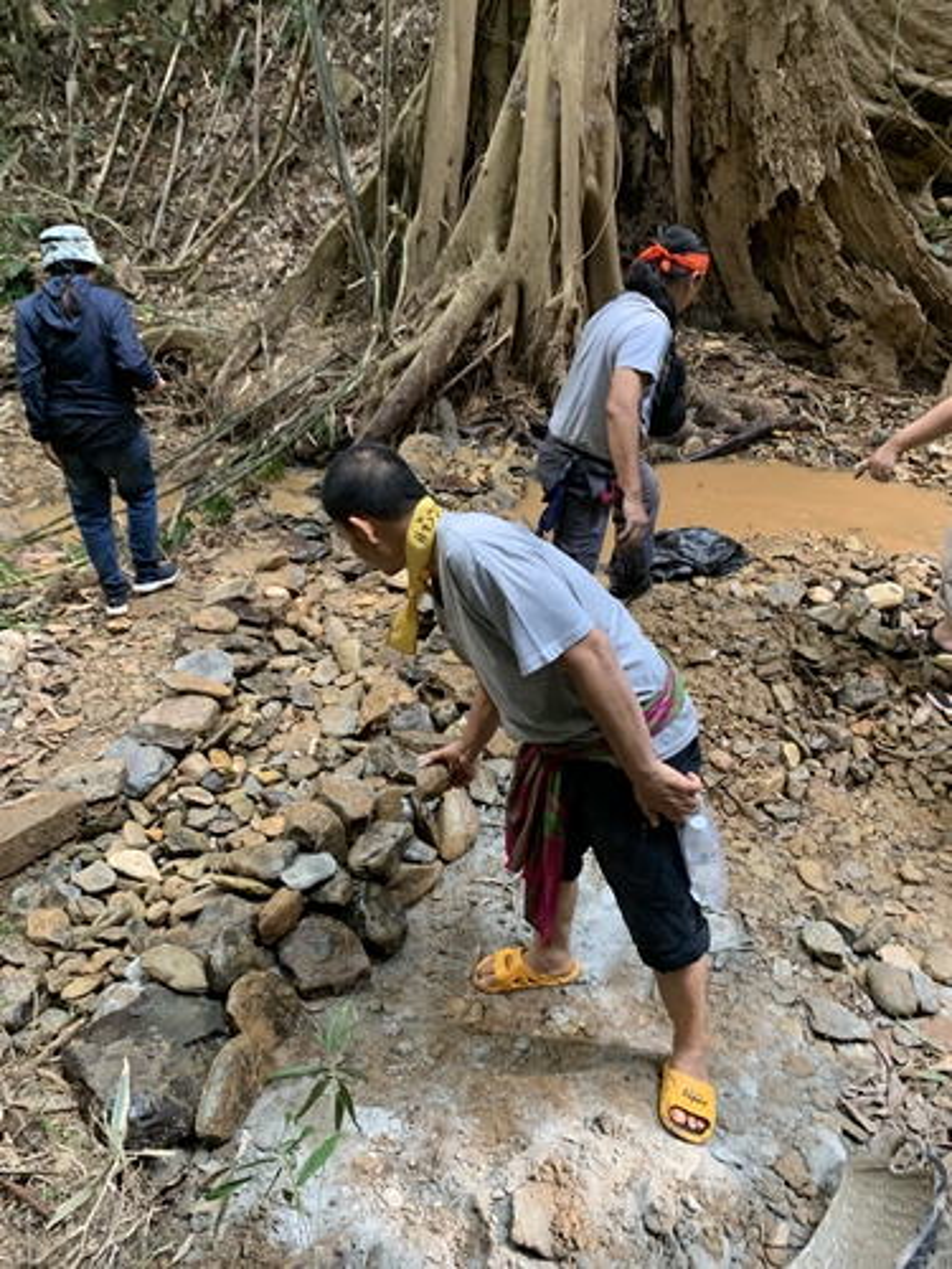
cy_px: 634
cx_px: 476
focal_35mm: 26
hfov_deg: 53.1
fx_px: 953
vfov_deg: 67.3
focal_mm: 4.25
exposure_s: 1/60
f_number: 1.8
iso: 200
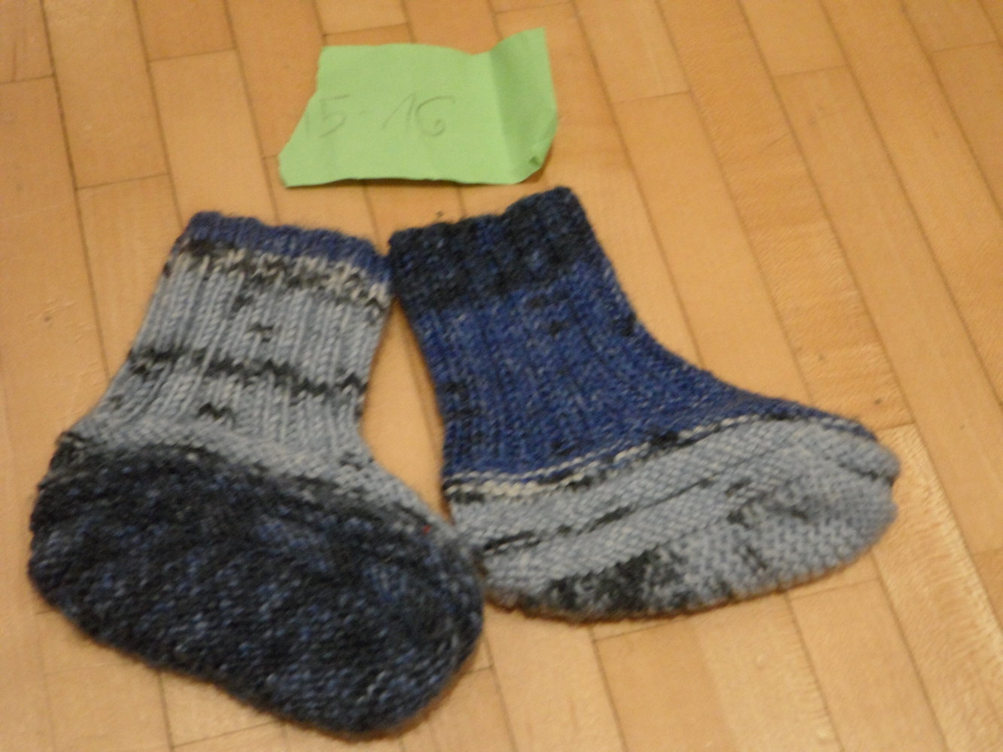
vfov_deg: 30.9
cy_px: 376
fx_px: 1362
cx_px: 502
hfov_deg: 40.4
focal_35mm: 47
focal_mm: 7.7
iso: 400
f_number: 3.8
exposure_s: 1/20
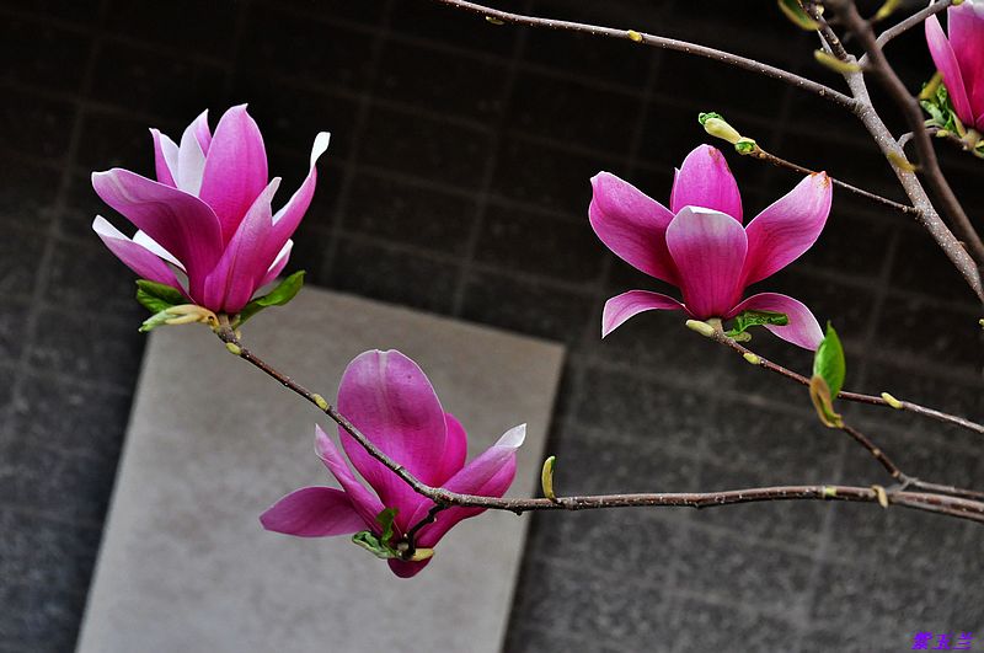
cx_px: 492
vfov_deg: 5.4
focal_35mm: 255
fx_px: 6960
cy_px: 326
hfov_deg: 8.1
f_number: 5.6
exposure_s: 1/125
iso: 800
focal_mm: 170
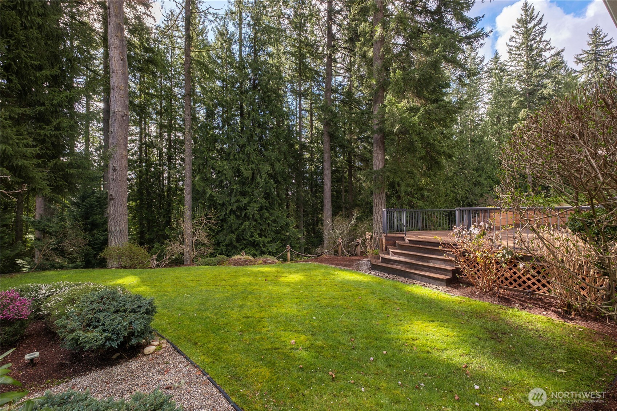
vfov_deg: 77.3
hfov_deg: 100.4
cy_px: 206
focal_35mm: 15
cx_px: 308
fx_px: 257
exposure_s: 1/40
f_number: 8
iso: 320
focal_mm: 10
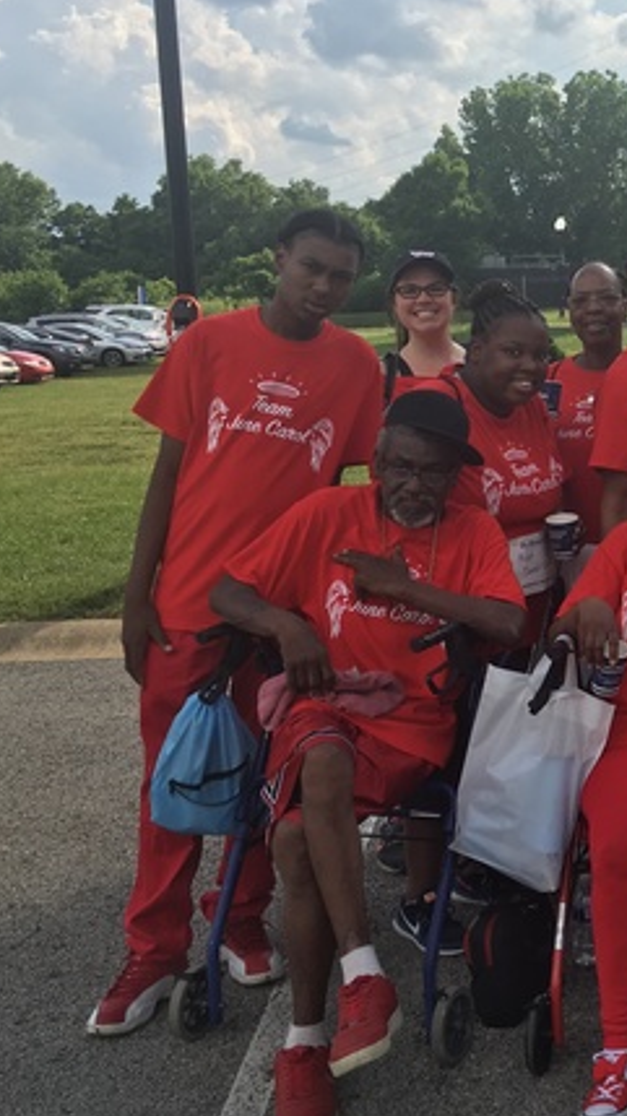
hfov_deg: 20.3
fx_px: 1568
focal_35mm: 53
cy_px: 523
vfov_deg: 39.2
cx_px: 853
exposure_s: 1/1603
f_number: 2.2
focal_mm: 4.15
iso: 25
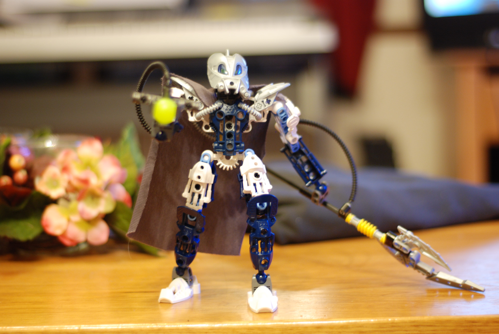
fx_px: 1041
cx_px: 250
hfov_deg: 27.0
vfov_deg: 18.2
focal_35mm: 75
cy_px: 167
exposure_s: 1/15
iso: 400
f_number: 2
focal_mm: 50
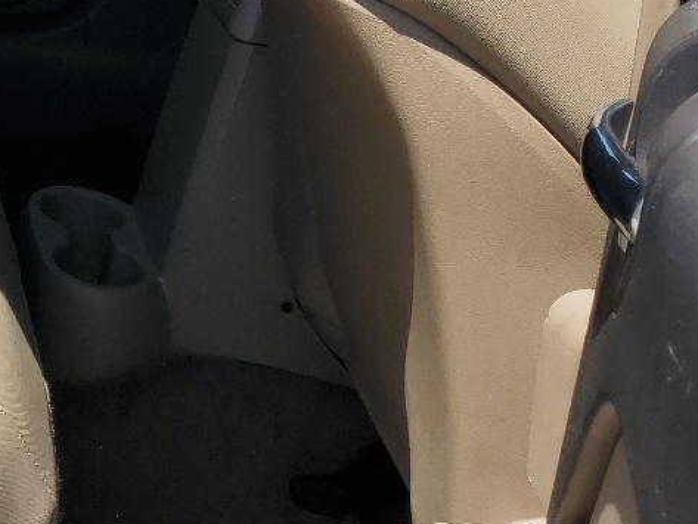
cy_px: -164
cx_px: -146
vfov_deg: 15.9
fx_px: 1775
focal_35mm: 88
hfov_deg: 20.7
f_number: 1.5
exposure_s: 1/2500
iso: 50
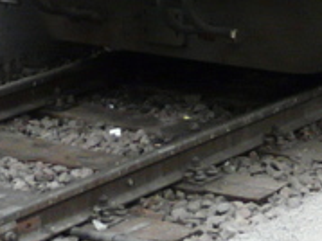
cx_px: 525
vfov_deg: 8.0
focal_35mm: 173
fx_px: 1608
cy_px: -318
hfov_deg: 10.9
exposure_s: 1/15
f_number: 2.8
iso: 200
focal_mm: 5
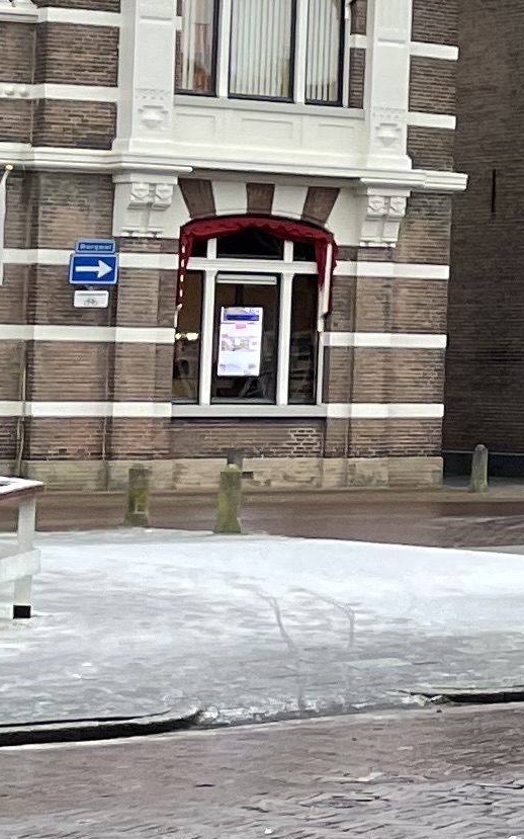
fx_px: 3062
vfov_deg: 15.5
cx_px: 1920
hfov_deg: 7.6
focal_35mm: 134
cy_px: 251
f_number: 1.6
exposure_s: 1/121
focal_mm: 4.2
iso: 80
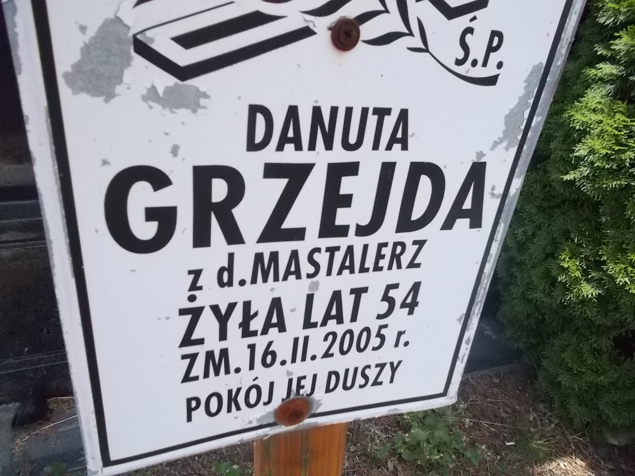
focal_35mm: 26
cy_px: 238
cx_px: 318
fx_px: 477
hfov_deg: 67.3
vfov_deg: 53.1
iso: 400
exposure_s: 1/400
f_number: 8
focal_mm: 4.6
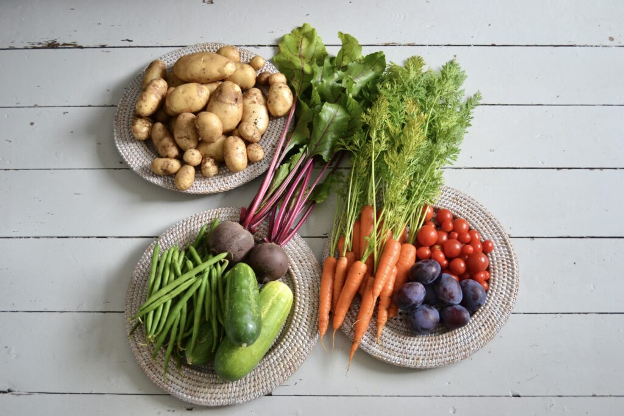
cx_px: 312
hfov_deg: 49.5
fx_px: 676
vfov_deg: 34.2
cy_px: 208
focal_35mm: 39
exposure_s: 1/60
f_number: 4.2
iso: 720
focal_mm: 26
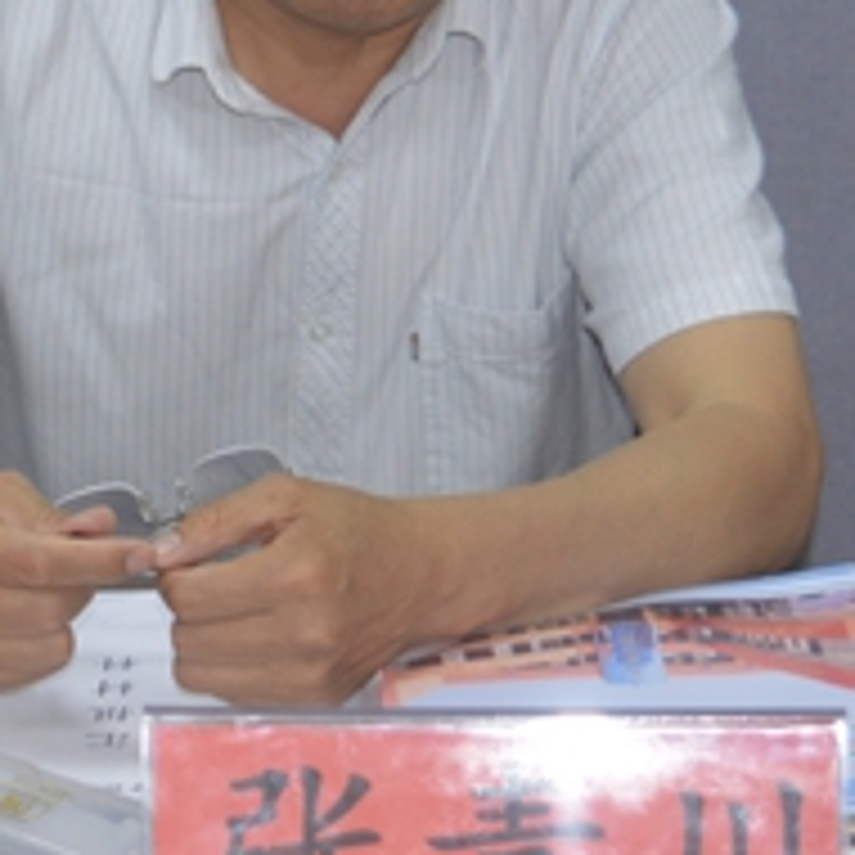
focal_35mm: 134
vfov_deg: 12.9
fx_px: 3739
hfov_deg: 13.0
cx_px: 135
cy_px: 65
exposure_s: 1/60
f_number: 4
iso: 400
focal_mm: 25
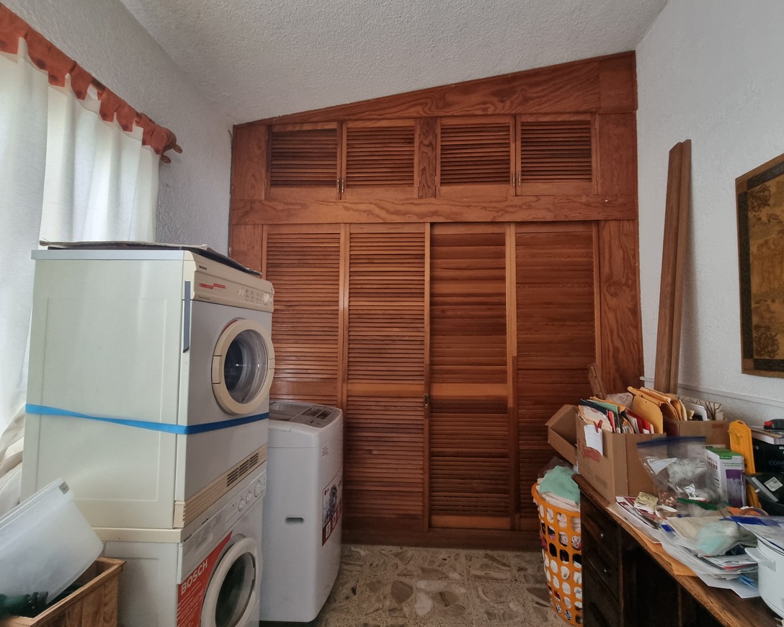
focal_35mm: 14
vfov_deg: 88.0
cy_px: 317
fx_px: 325
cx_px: 402
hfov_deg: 100.7
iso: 320
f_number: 2.2
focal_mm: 2.2
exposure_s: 1/40
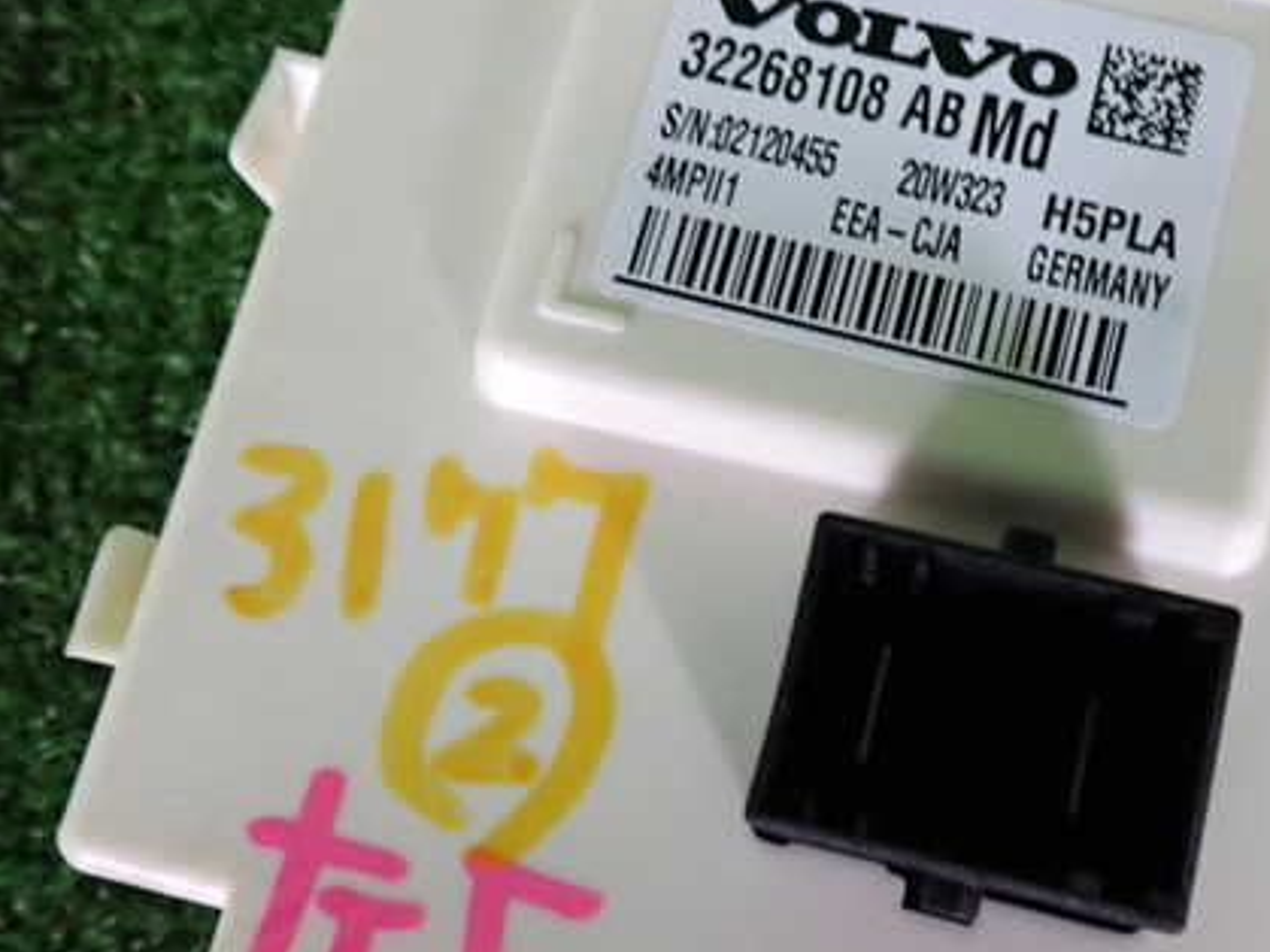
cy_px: 452
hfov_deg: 43.5
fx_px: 1577
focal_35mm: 43
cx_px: 806
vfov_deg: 33.6
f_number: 2.3
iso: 250
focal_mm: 5.4
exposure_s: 1/30
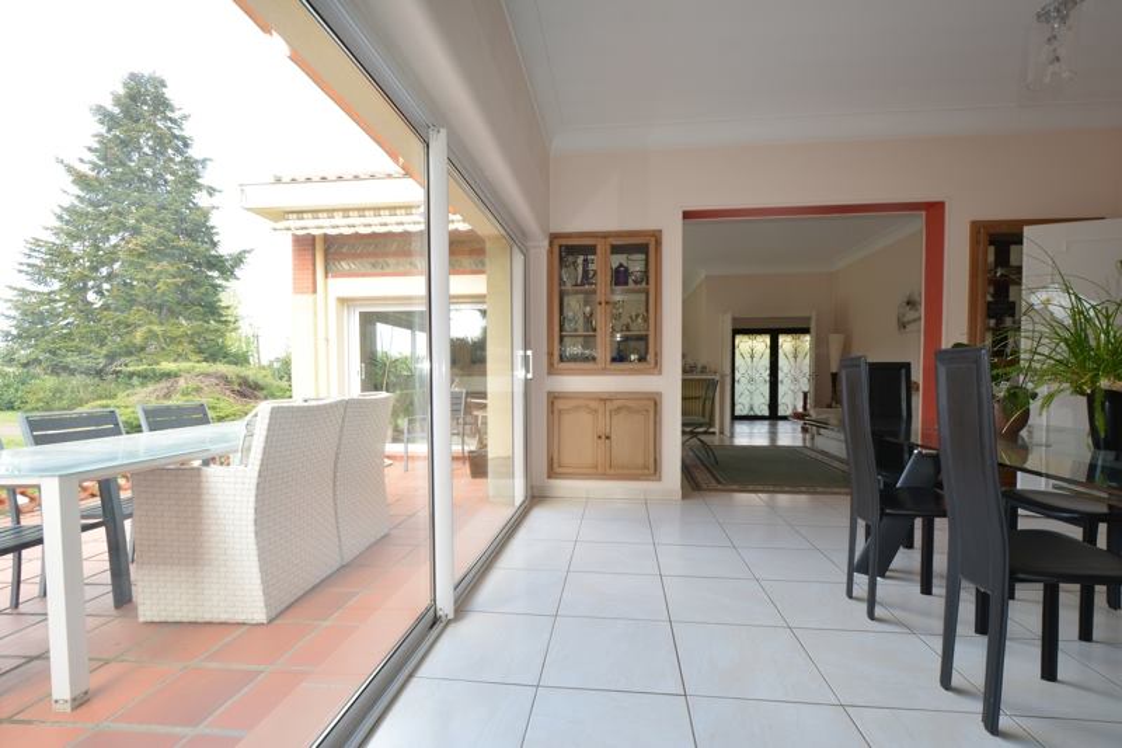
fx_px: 467
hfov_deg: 100.4
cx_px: 561
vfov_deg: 77.3
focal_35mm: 15
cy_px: 374
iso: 125
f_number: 10
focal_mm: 10
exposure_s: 1/10
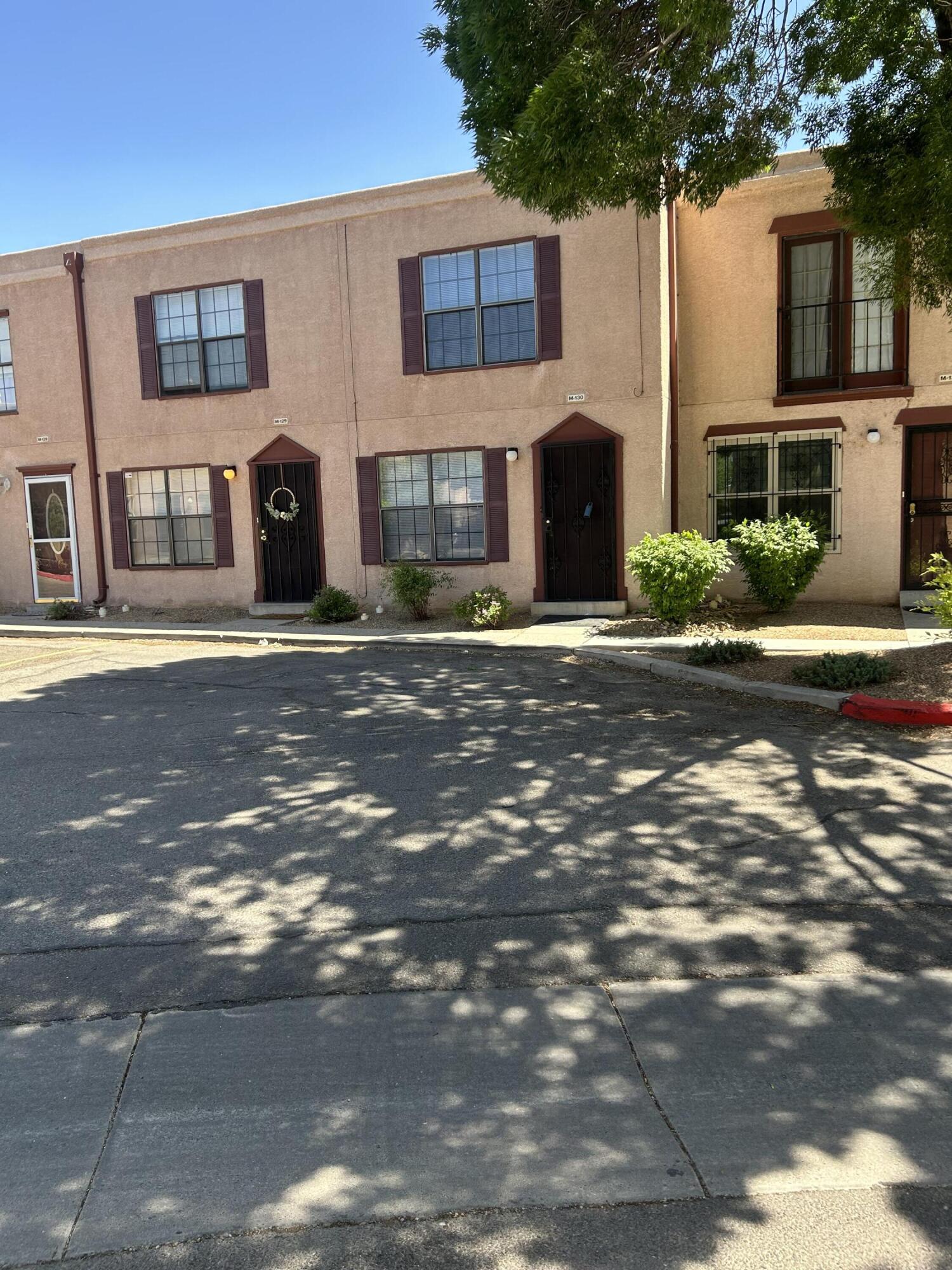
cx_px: 476
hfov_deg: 53.1
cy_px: 635
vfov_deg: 67.3
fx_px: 953
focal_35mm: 26
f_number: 1.5
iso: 50
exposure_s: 1/670
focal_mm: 5.7
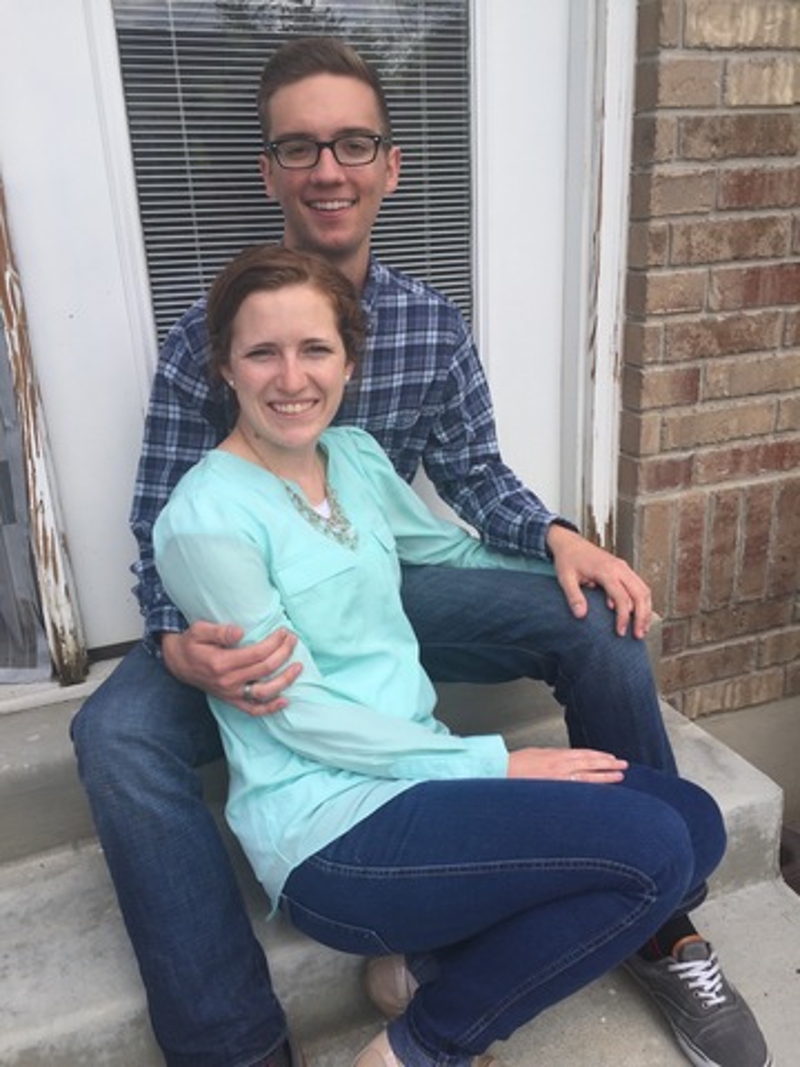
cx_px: 400
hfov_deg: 48.2
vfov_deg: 61.7
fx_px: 894
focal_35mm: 29
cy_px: 534
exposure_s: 1/860
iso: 32
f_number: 2.2
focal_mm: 4.15
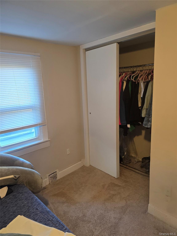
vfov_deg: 73.9
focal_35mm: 23
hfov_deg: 58.9
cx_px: 88
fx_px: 157
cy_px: 118
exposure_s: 1/120
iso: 320
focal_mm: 6.3
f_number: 1.7
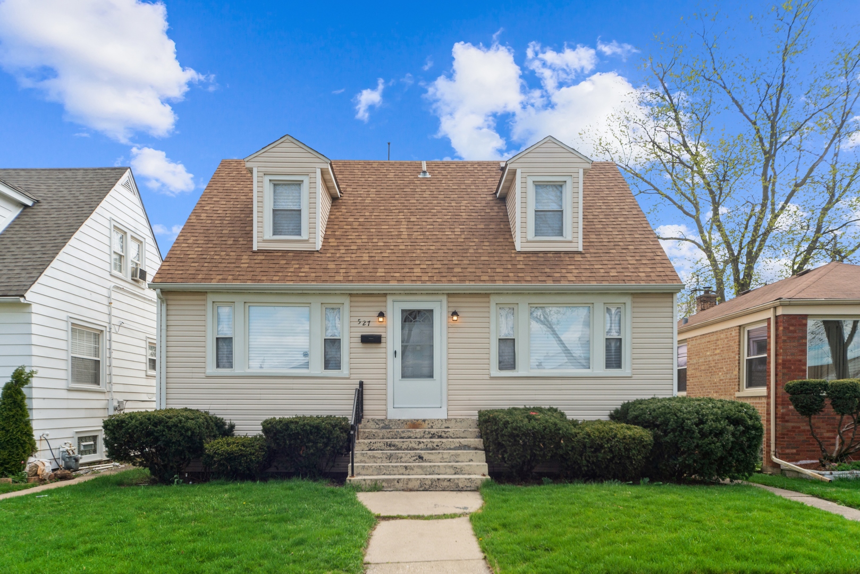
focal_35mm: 24
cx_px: 430
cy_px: 287
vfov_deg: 53.2
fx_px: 574
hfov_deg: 73.7
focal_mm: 24
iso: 400
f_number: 8
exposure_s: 1/400
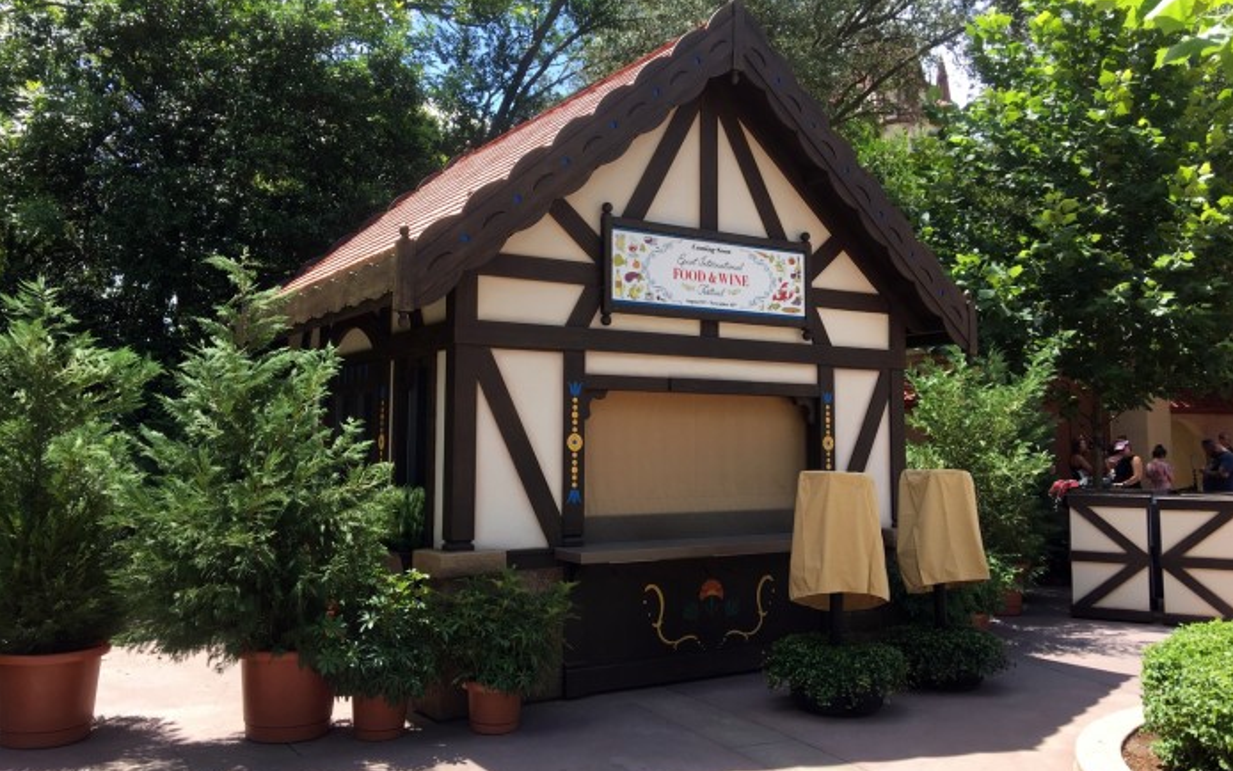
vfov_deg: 40.6
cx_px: 620
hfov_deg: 61.2
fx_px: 1042
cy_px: 367
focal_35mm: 31
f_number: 2.2
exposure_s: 1/530
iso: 25
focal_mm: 4.15
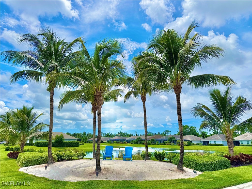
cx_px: 126
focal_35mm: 24
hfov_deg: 71.6
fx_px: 175
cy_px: 94
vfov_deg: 56.8
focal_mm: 6.76
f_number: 1.78
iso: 80
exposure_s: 1/10417
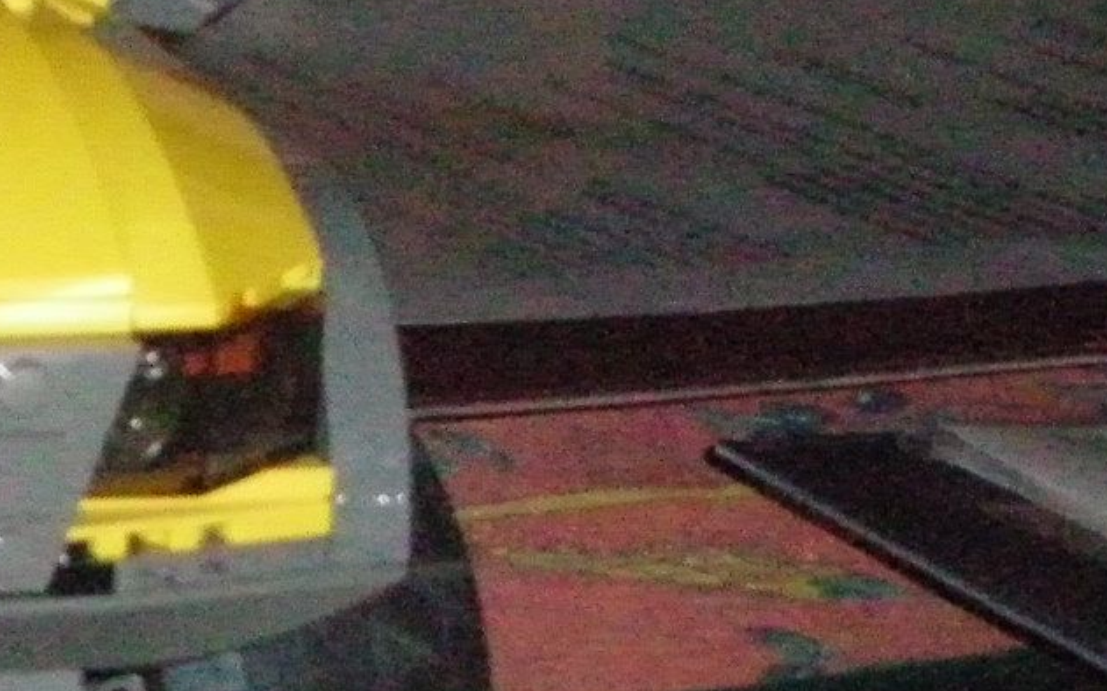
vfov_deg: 4.1
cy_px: 346
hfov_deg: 6.5
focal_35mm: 320
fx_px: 9652
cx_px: -272
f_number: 5.3
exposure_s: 1/200
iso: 800
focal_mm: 15.3
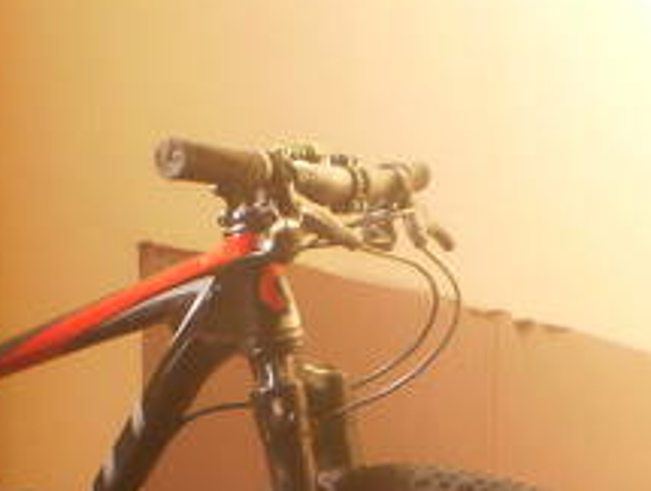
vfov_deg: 11.6
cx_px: 197
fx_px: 2355
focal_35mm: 125
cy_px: 593
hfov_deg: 15.7
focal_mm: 7.4
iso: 400
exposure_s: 1/80
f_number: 3.5
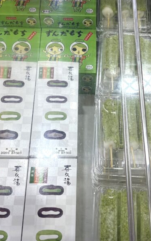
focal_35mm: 59
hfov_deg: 21.9
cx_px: 101
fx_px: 388
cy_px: 102
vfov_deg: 34.5
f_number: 1.6
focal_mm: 5.96
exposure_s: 1/200
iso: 80
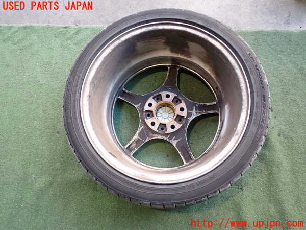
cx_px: 153
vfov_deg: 46.8
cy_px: 115
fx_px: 265
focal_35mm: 30
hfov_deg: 60.0
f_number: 2.3
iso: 200
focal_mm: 5.4
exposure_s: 1/40
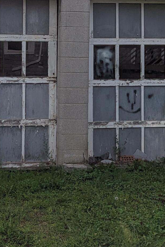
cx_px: 35
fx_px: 557
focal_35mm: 81
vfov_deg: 24.6
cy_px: 41
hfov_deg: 16.7
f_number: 1.85
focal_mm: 6.81
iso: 31
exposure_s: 1/4184
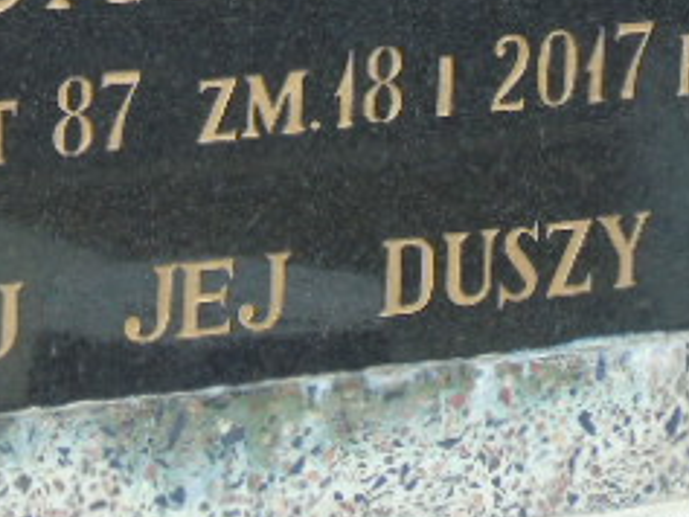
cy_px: 23
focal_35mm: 437
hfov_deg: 4.5
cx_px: 148
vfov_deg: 3.4
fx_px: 8702
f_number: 4.9
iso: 200
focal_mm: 29
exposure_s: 1/125
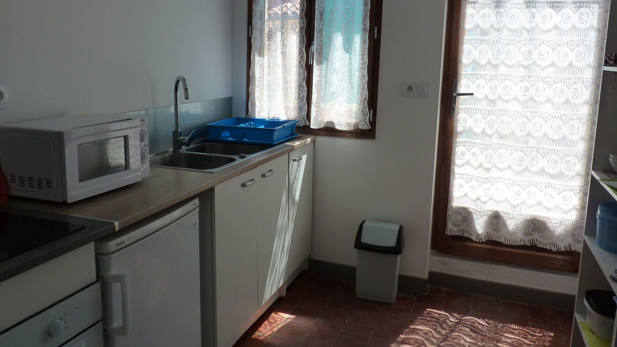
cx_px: 308
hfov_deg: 64.3
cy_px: 135
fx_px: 491
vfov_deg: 38.7
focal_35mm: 30
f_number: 4
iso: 125
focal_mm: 4.8
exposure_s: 1/125
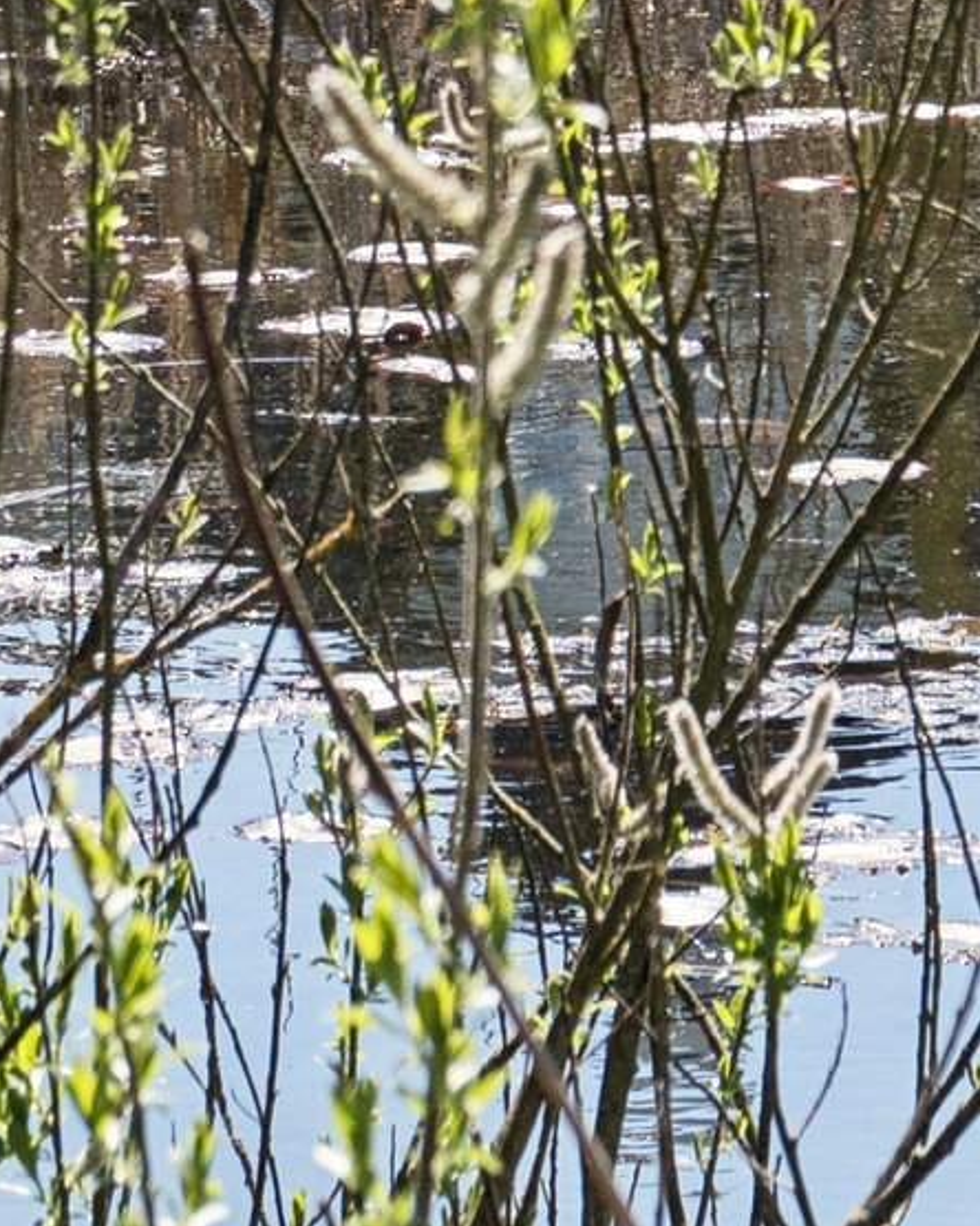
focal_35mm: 396
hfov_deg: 3.9
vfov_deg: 4.8
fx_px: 14357
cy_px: -1818
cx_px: 364
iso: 250
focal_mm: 52
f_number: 6.3
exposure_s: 1/1000
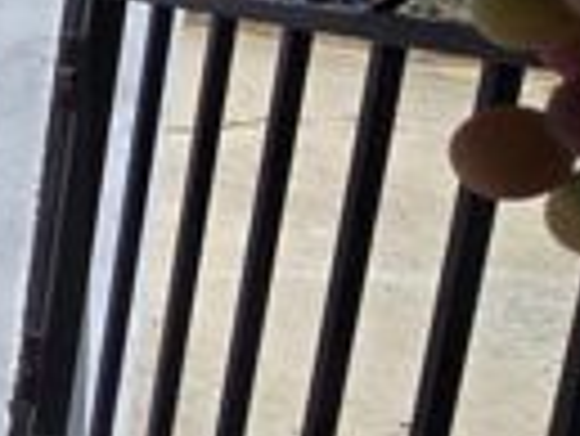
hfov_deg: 17.4
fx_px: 1191
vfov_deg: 20.7
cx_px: -641
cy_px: 148
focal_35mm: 71
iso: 50
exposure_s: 1/4021
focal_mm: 2.2
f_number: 2.2
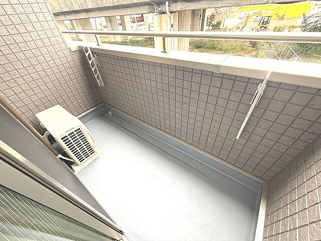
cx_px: 160
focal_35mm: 14
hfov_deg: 102.1
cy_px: 120
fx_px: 130
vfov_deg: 85.7
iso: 160
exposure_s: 1/99
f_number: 2.2
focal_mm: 2.22
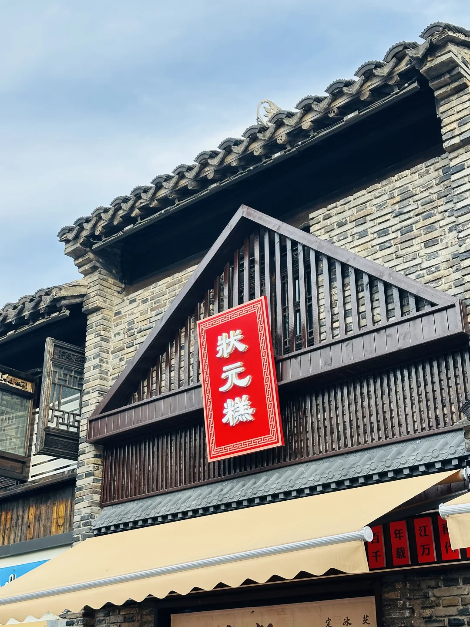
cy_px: 314
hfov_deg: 30.3
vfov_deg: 39.7
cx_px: 235
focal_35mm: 48
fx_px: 869
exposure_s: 1/358
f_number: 1.78
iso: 64
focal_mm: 6.86
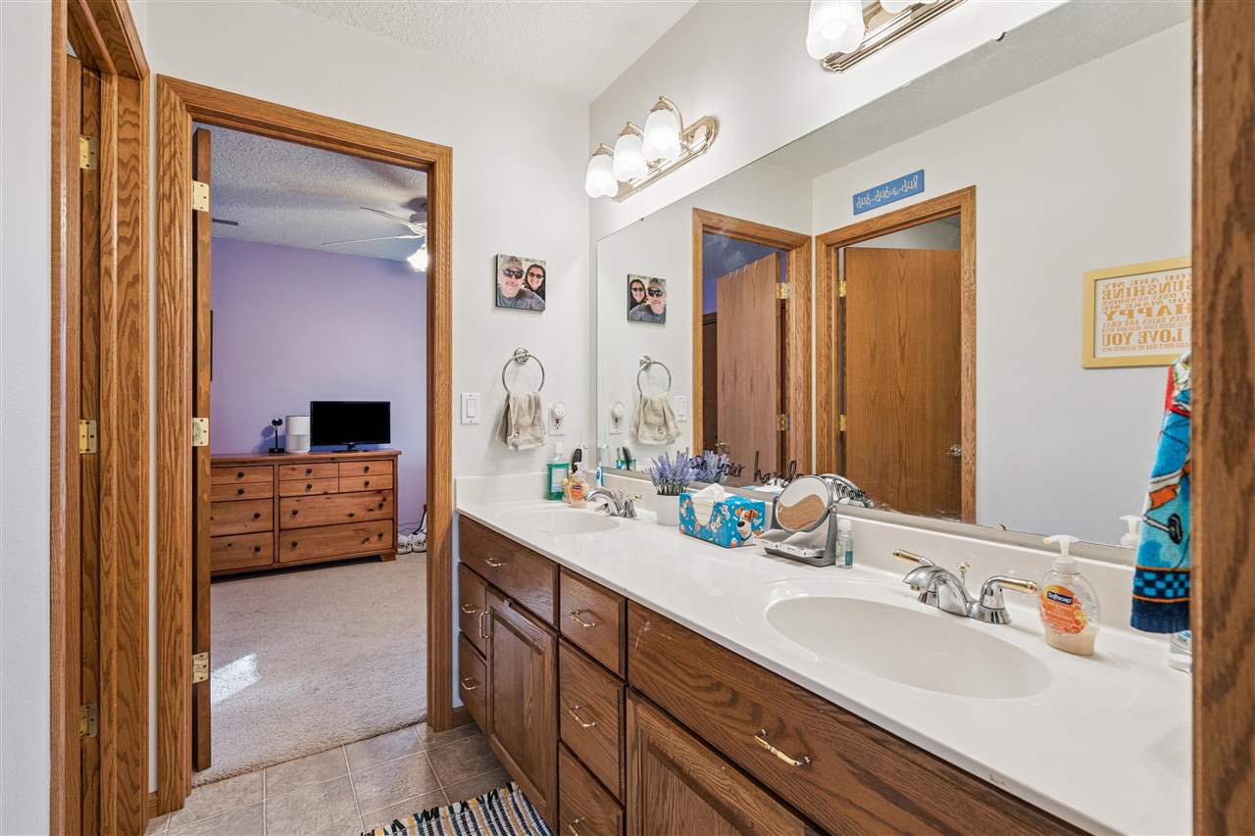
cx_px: 628
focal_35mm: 16
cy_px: 418
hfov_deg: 96.7
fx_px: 558
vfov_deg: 73.7
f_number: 8
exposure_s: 1/50
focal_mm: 16
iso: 800
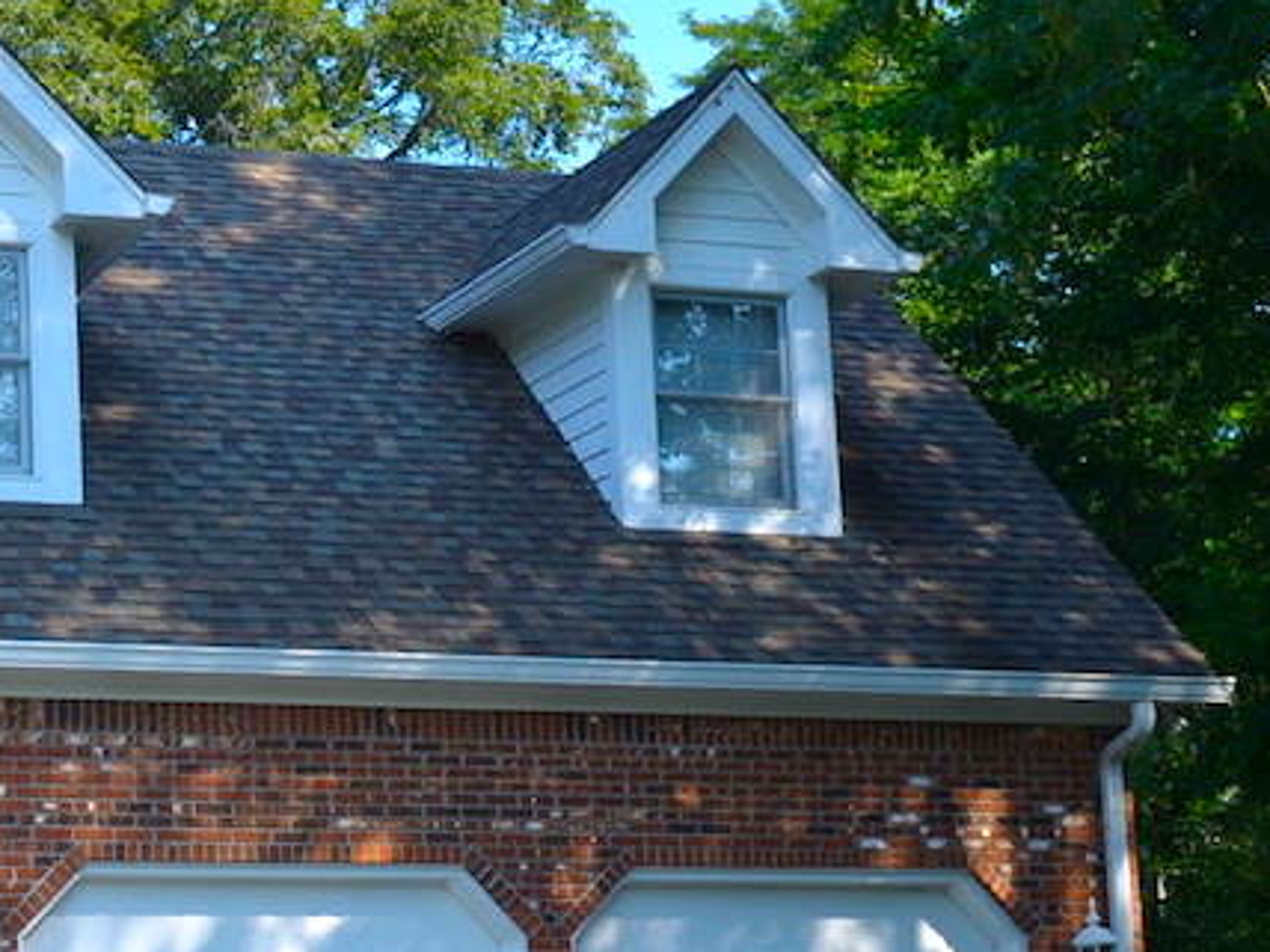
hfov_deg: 21.4
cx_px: -172
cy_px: 798
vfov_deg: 17.0
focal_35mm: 86
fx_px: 3155
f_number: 8
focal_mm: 20
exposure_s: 1/250
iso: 100
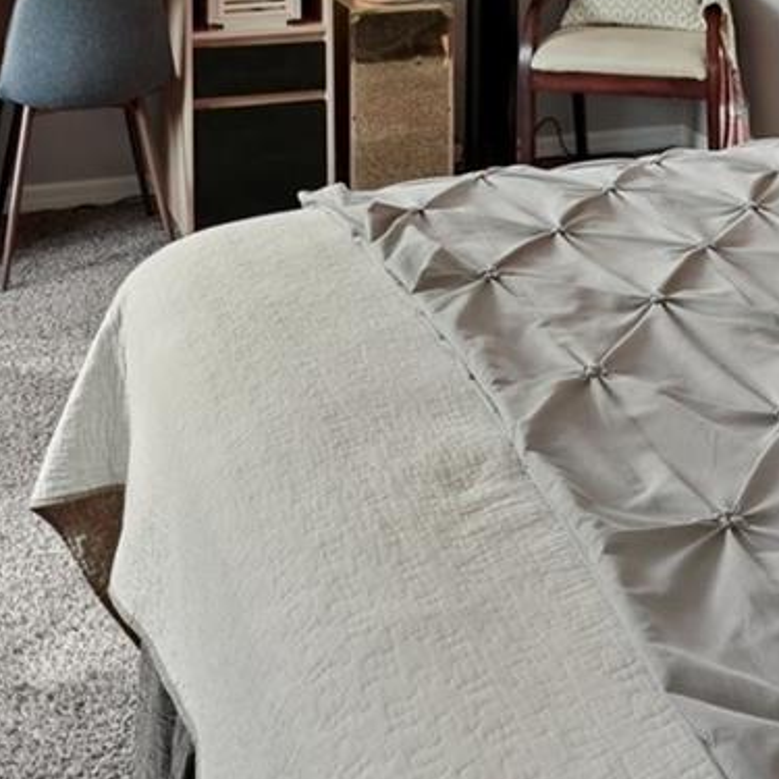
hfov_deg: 29.4
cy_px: -274
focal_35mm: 58
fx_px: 1477
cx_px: 517
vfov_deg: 25.0
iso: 400
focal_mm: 16
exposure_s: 1/3
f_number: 8
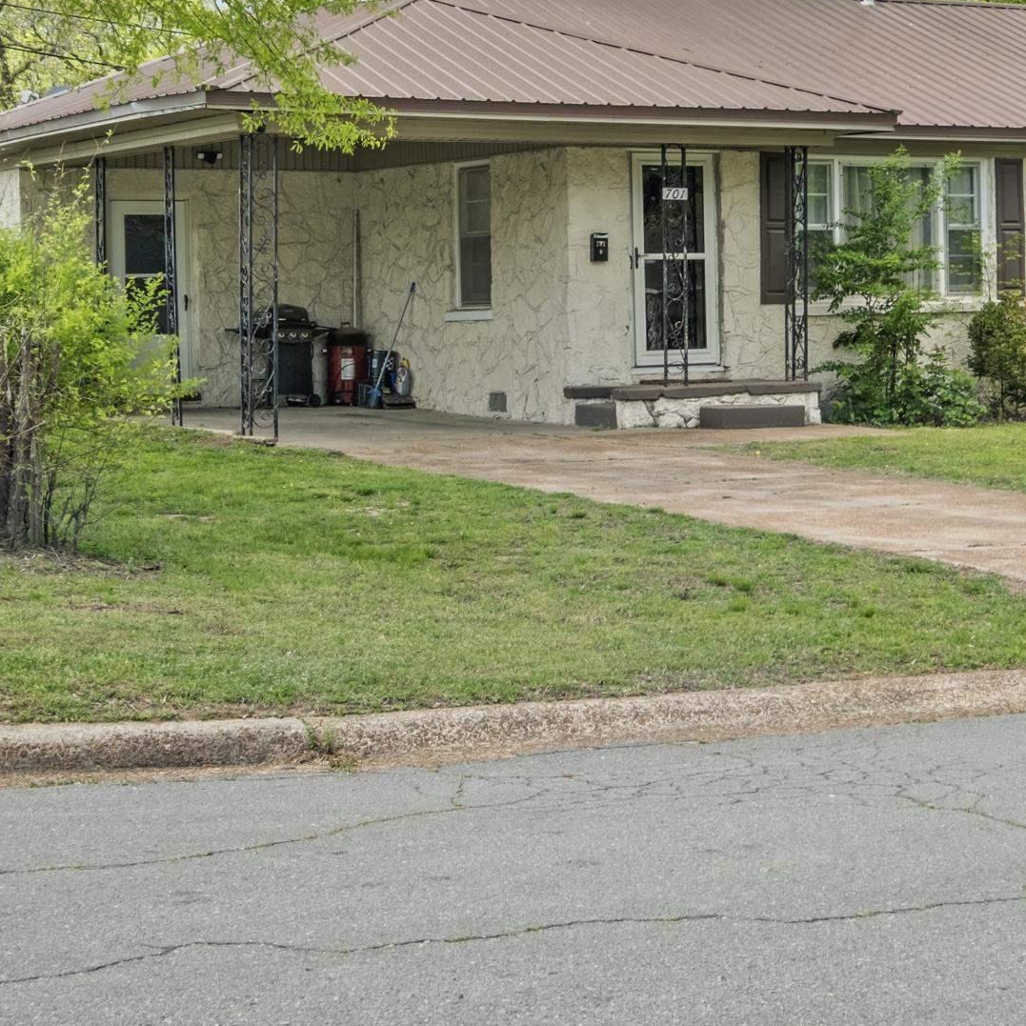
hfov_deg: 23.8
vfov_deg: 24.2
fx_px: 2381
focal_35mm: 71
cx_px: 870
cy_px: 328
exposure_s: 1/40
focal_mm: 24
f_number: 10
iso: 400
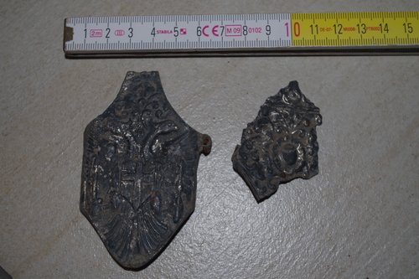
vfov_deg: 22.6
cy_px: 140
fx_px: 698
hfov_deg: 33.4
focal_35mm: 60
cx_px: 210
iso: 200
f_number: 4.5
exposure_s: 1/100
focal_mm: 40
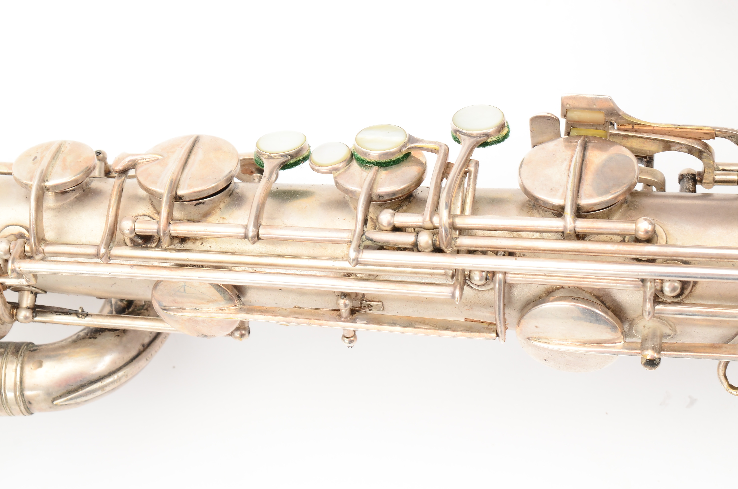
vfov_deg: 16.5
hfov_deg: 24.7
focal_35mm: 82
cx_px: 369
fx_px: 1688
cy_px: 244
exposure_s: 1/60
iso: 320
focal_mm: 55
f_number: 10
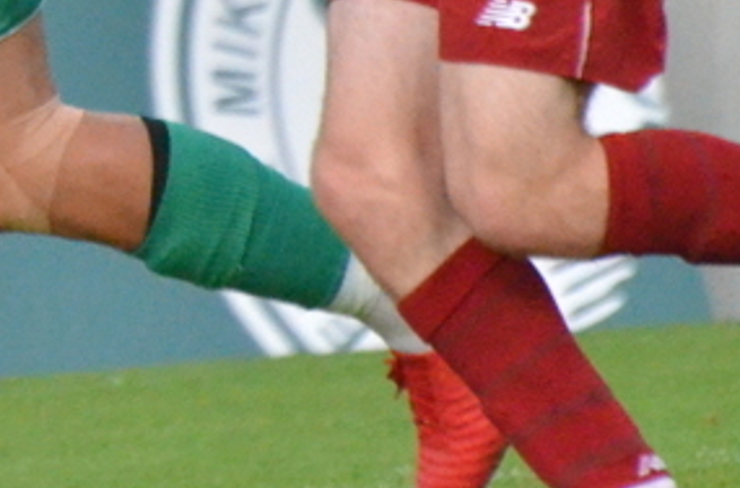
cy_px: -328
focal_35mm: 1898
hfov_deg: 1.1
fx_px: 38886
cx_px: -608
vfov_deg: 0.7
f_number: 6.3
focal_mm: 300
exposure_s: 1/3200
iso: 6400
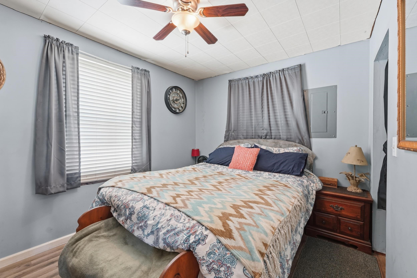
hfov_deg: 100.4
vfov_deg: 77.3
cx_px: 208
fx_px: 174
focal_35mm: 15
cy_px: 139
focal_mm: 10
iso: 250
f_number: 10
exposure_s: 1/20
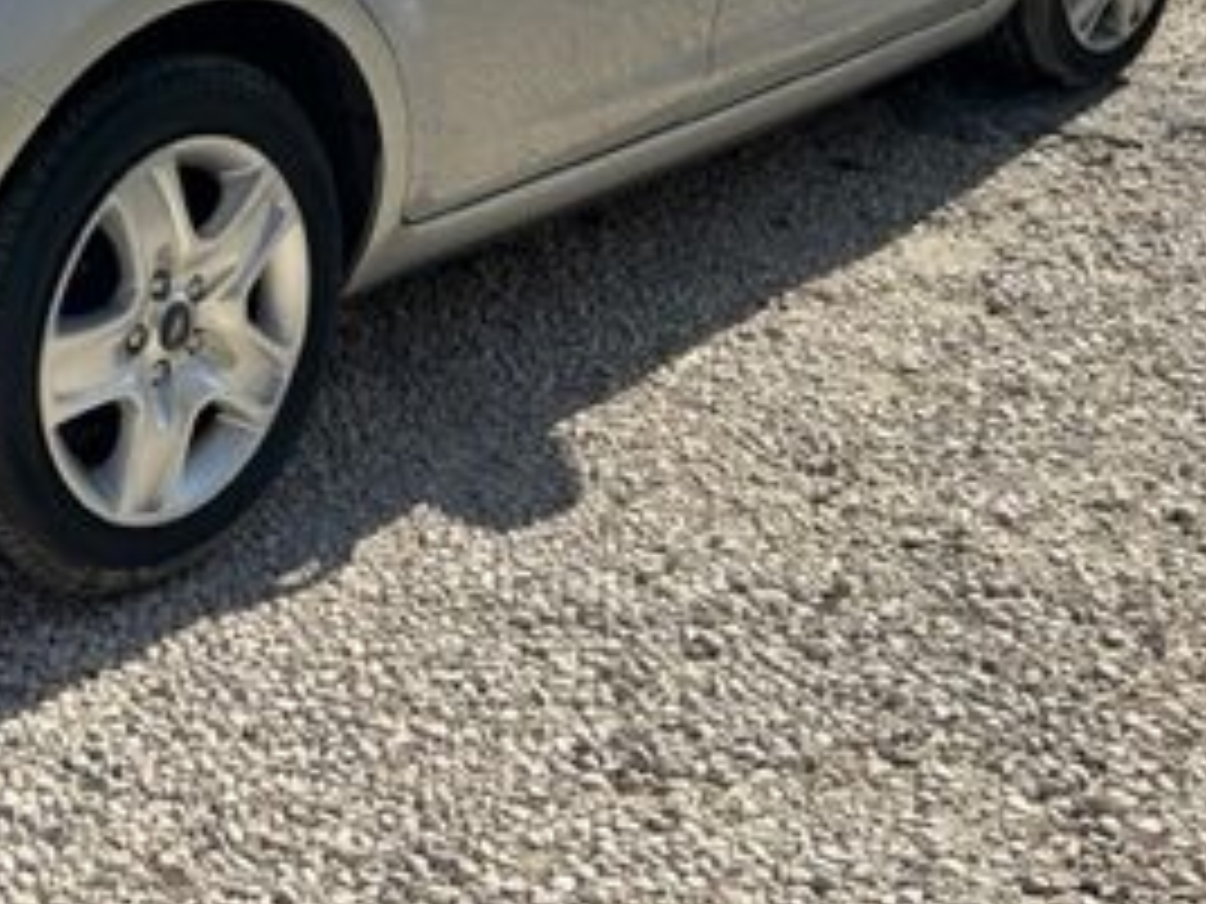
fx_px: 2160
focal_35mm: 62
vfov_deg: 22.4
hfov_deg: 29.3
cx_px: 14
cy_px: -81
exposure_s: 1/3460
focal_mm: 5.7
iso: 50
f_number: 1.5
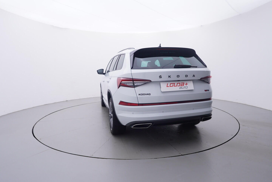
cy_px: 91
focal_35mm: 22
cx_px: 136
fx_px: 170
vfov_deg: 56.2
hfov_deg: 77.3
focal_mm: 15
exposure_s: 1/80
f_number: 5
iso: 200
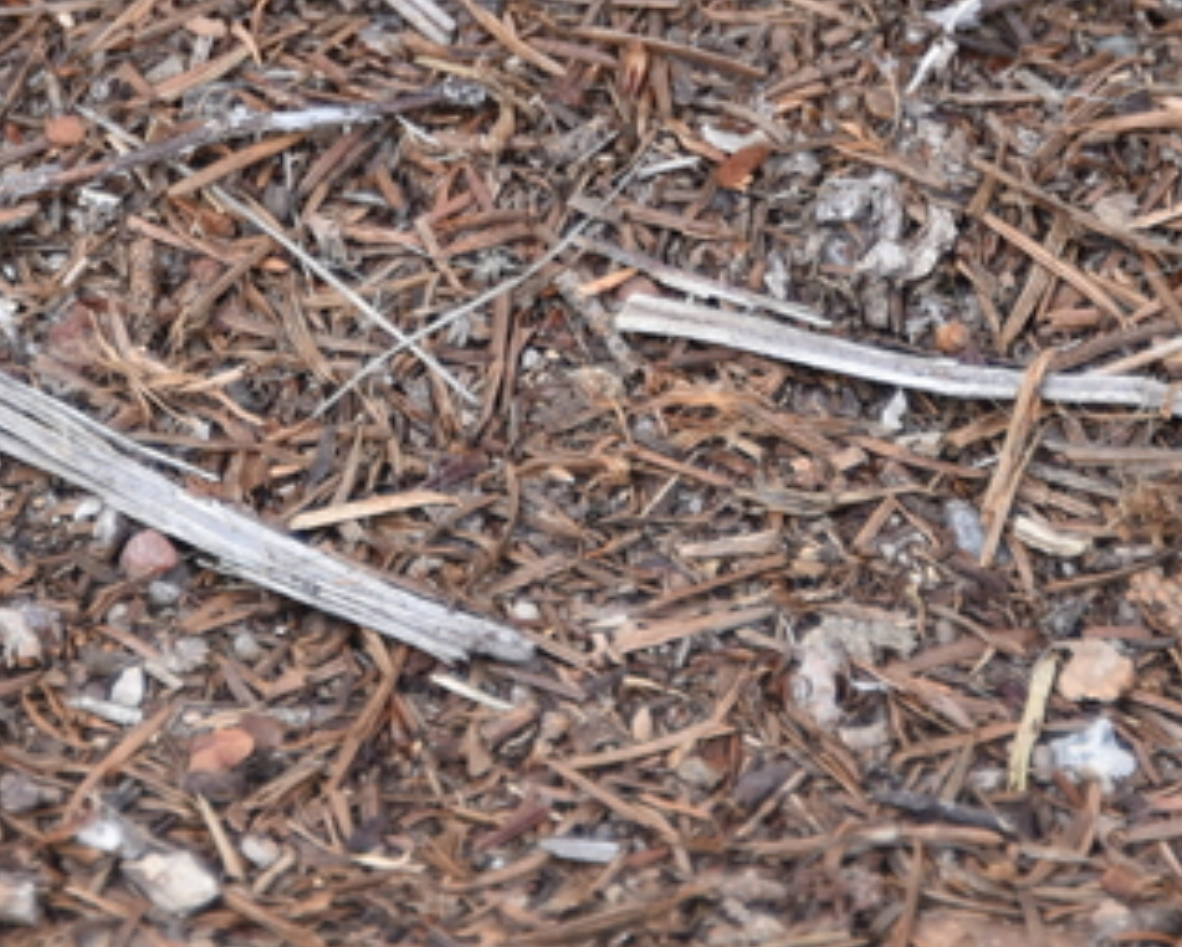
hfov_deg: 1.7
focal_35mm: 1137
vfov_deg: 1.4
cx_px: 612
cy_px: -254
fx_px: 39800
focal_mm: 300
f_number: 5.6
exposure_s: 1/640
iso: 640
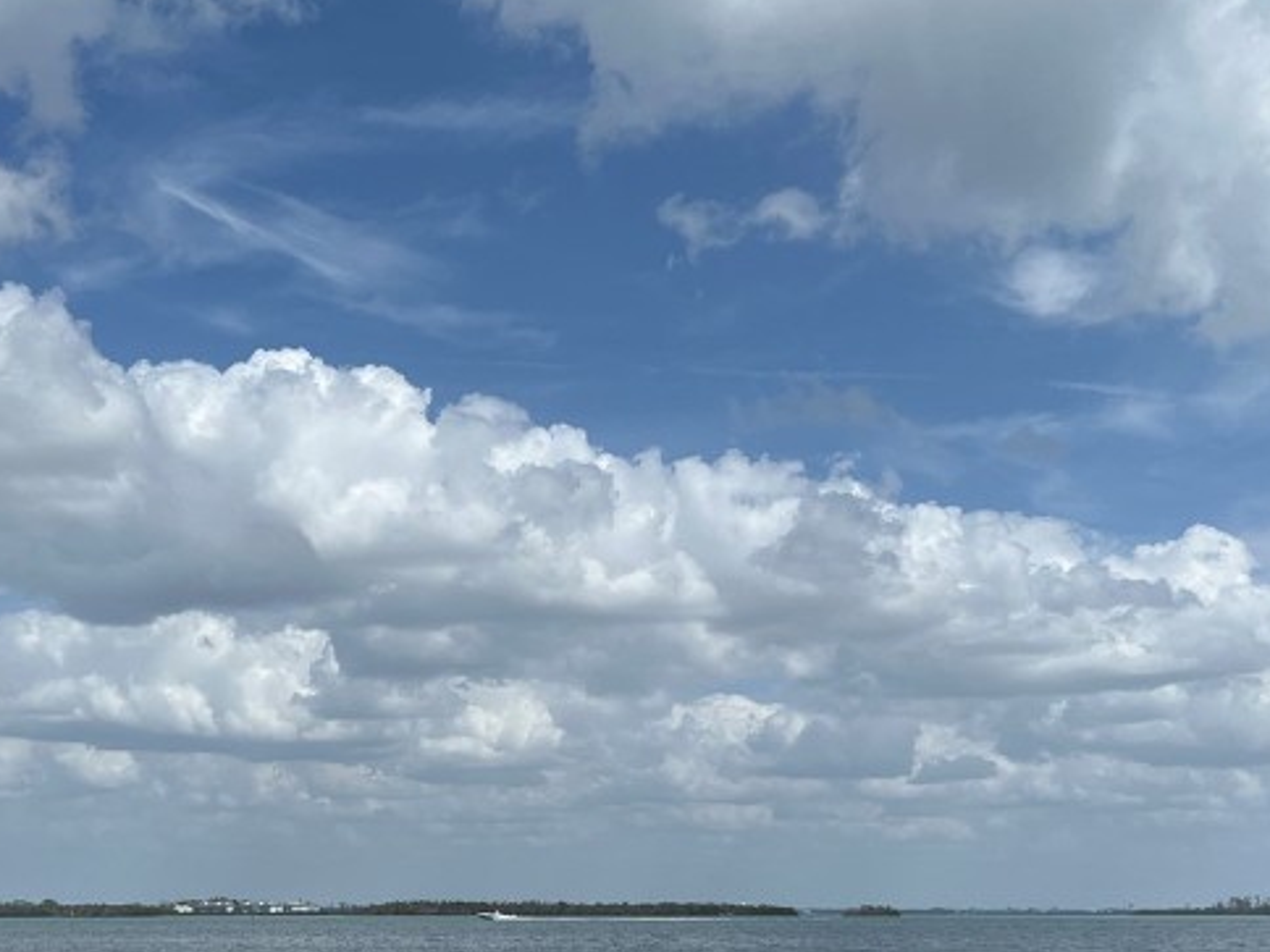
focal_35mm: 55
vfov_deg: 26.1
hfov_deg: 34.6
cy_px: 763
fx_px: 2018
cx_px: 420
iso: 50
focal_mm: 5.7
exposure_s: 1/9434
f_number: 1.5
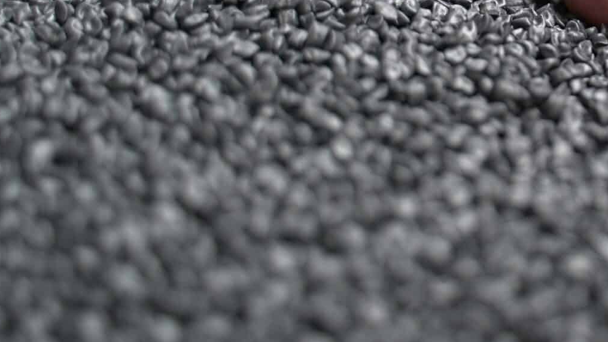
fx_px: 1532
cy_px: -59
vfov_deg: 12.5
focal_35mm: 95
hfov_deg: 21.3
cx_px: 671
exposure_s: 1/40
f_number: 2.8
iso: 400
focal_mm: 36
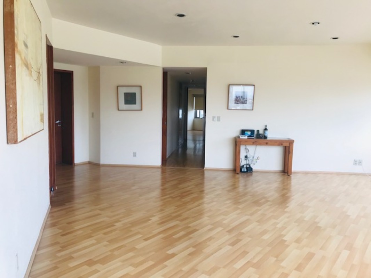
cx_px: 186
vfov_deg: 49.8
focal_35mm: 28
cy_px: 139
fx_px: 300
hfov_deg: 63.4
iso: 20
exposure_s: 1/135
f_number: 1.8
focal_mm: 3.99
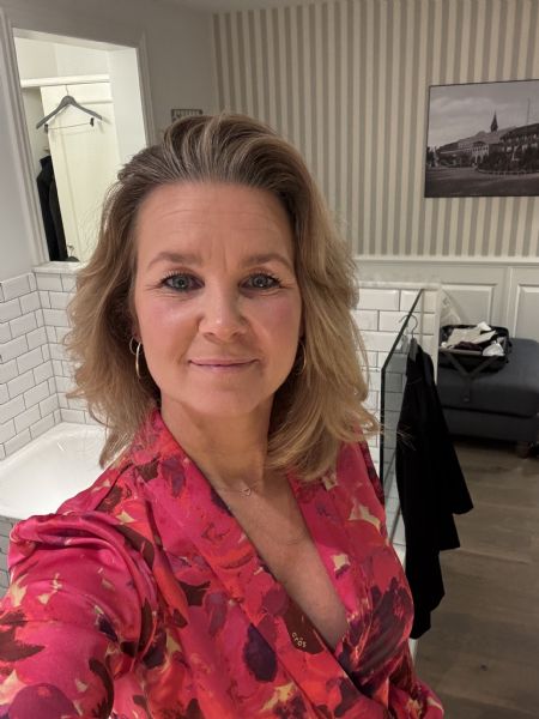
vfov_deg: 60.0
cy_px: 360
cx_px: 270
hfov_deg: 46.8
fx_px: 623
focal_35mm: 30
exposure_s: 1/33
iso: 250
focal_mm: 2.69
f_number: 1.9
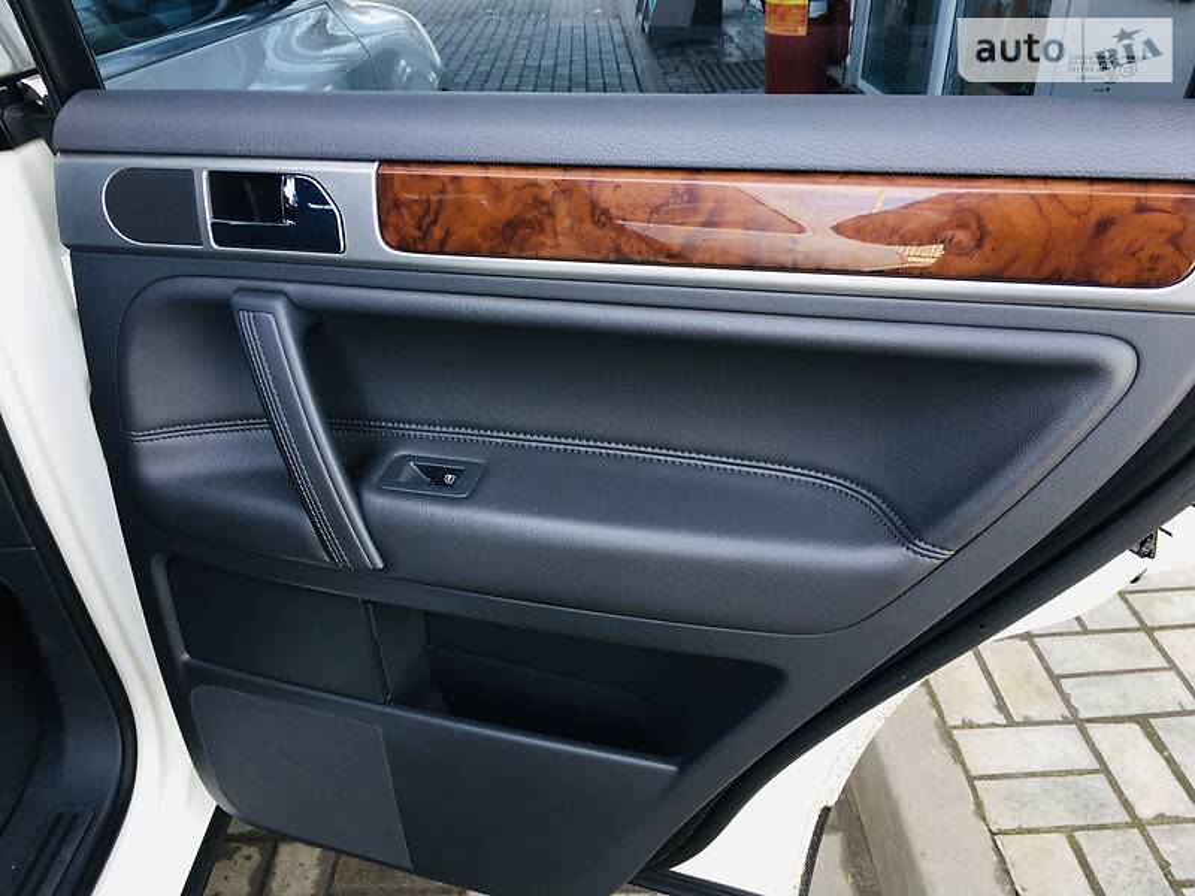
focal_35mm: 29
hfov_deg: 61.7
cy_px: 448
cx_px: 598
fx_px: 1001
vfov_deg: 48.2
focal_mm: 4.2
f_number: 2.2
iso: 25
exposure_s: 1/50
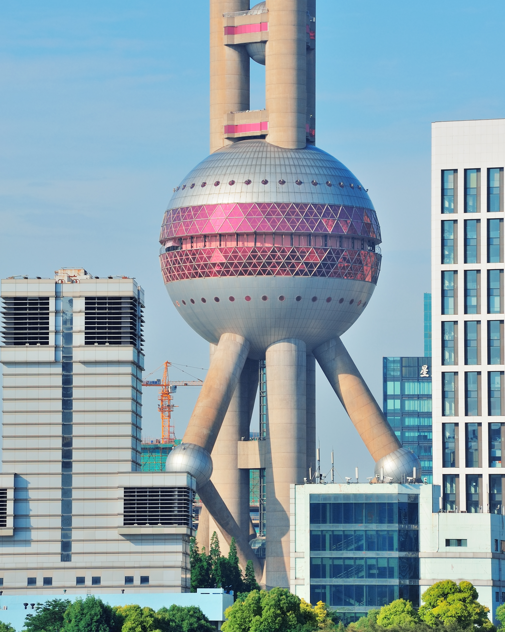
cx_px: 252
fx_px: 4390
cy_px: 286
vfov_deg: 8.2
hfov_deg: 6.6
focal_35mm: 235
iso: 200
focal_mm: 200
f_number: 8
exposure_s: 1/750
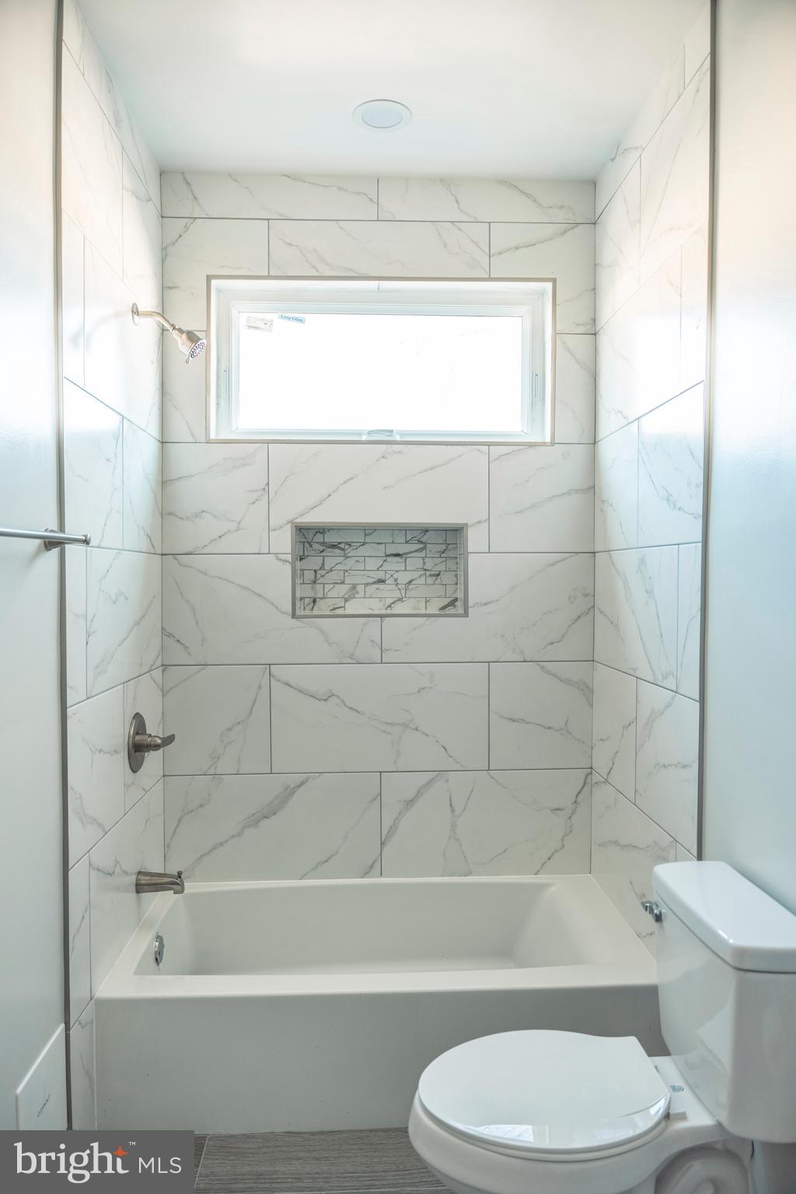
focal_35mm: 24
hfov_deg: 53.1
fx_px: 796
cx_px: 398
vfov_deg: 73.7
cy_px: 597
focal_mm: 24
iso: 400
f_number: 2.8
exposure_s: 1/60
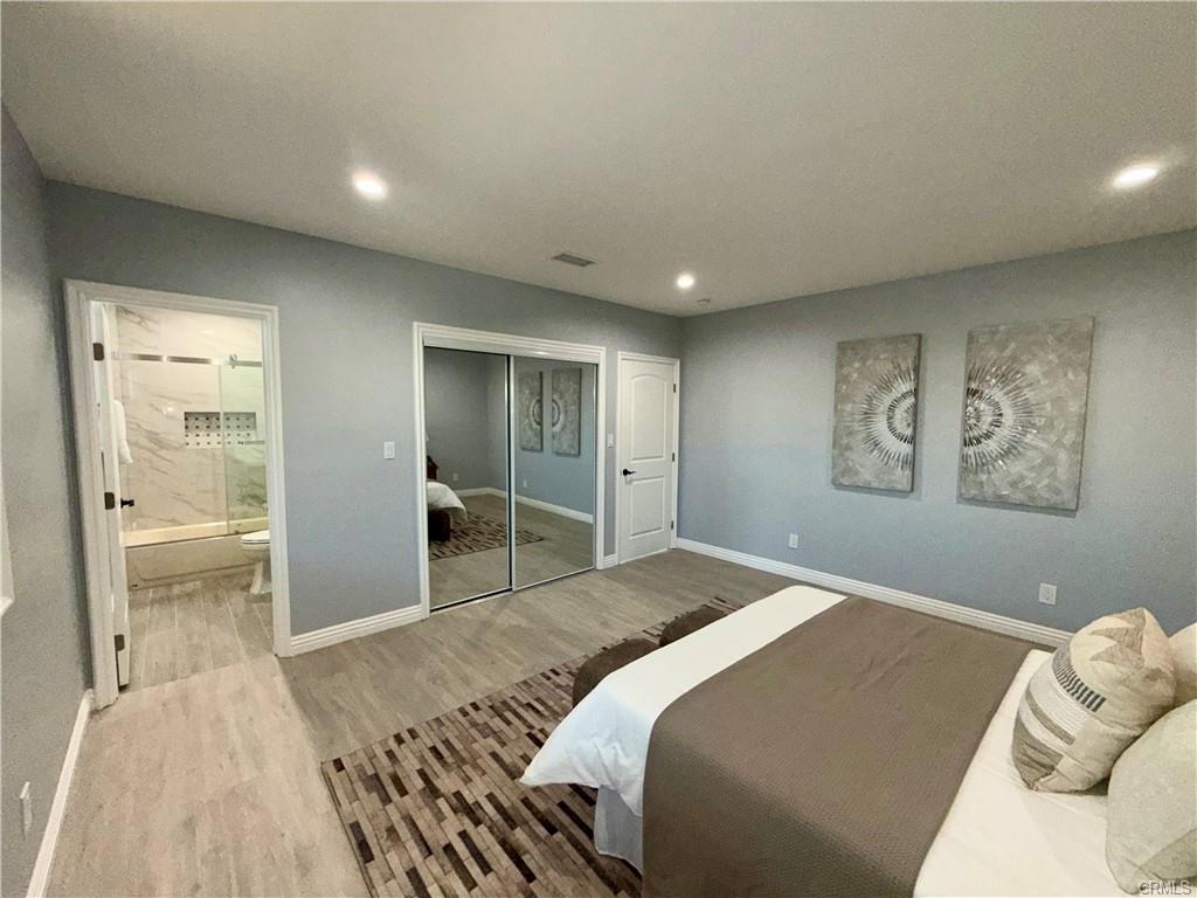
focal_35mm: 14
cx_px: 598
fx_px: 484
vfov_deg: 85.7
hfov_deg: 102.1
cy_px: 449
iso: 200
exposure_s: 1/120
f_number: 2.2
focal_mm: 2.22
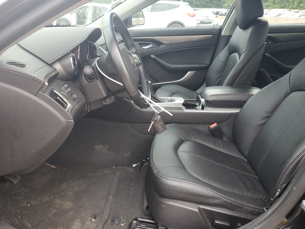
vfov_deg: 53.1
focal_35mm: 26
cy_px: 114
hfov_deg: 67.3
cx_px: 152
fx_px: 229
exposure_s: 1/120
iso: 98
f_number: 1.5
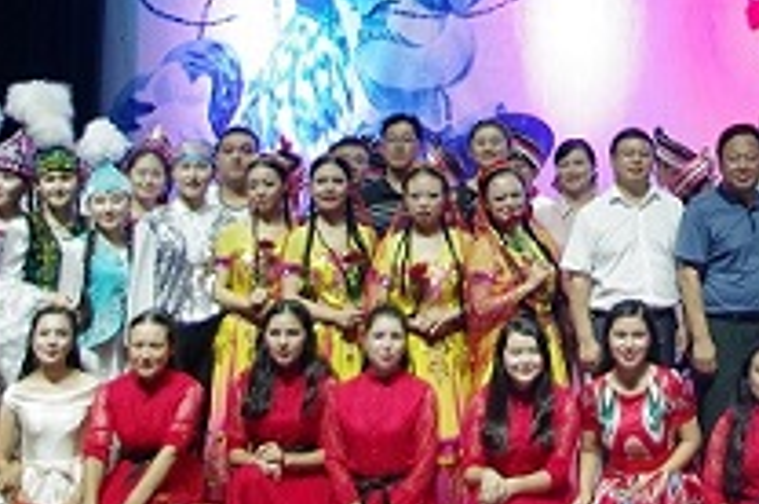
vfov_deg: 16.1
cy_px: -68
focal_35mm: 82
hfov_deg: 23.6
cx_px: 777
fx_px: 1726
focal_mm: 18
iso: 1250
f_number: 4
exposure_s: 1/60
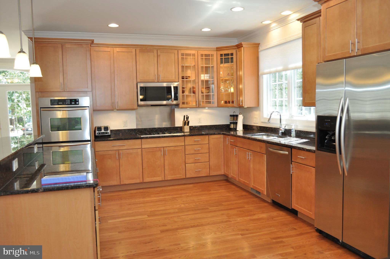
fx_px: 325
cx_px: 195
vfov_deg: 43.5
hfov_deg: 62.0
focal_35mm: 30
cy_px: 130
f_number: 4
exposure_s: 1/60
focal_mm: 20
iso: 400
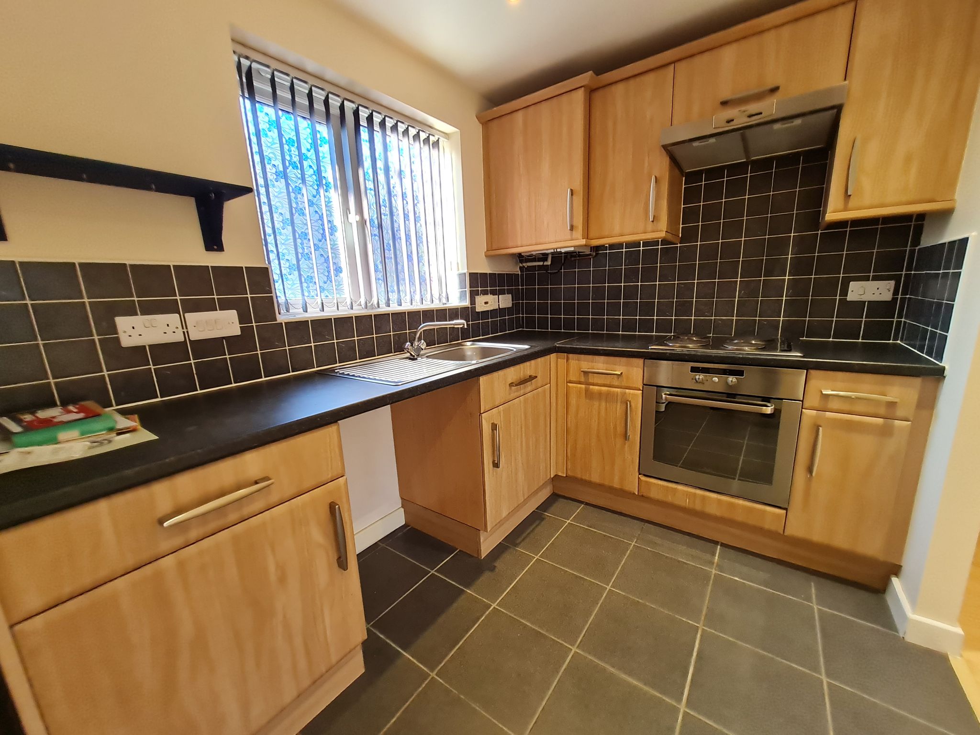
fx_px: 368
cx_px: 490
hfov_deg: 106.2
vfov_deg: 89.9
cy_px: 368
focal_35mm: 13
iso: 250
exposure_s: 1/50
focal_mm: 1.74
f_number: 2.2
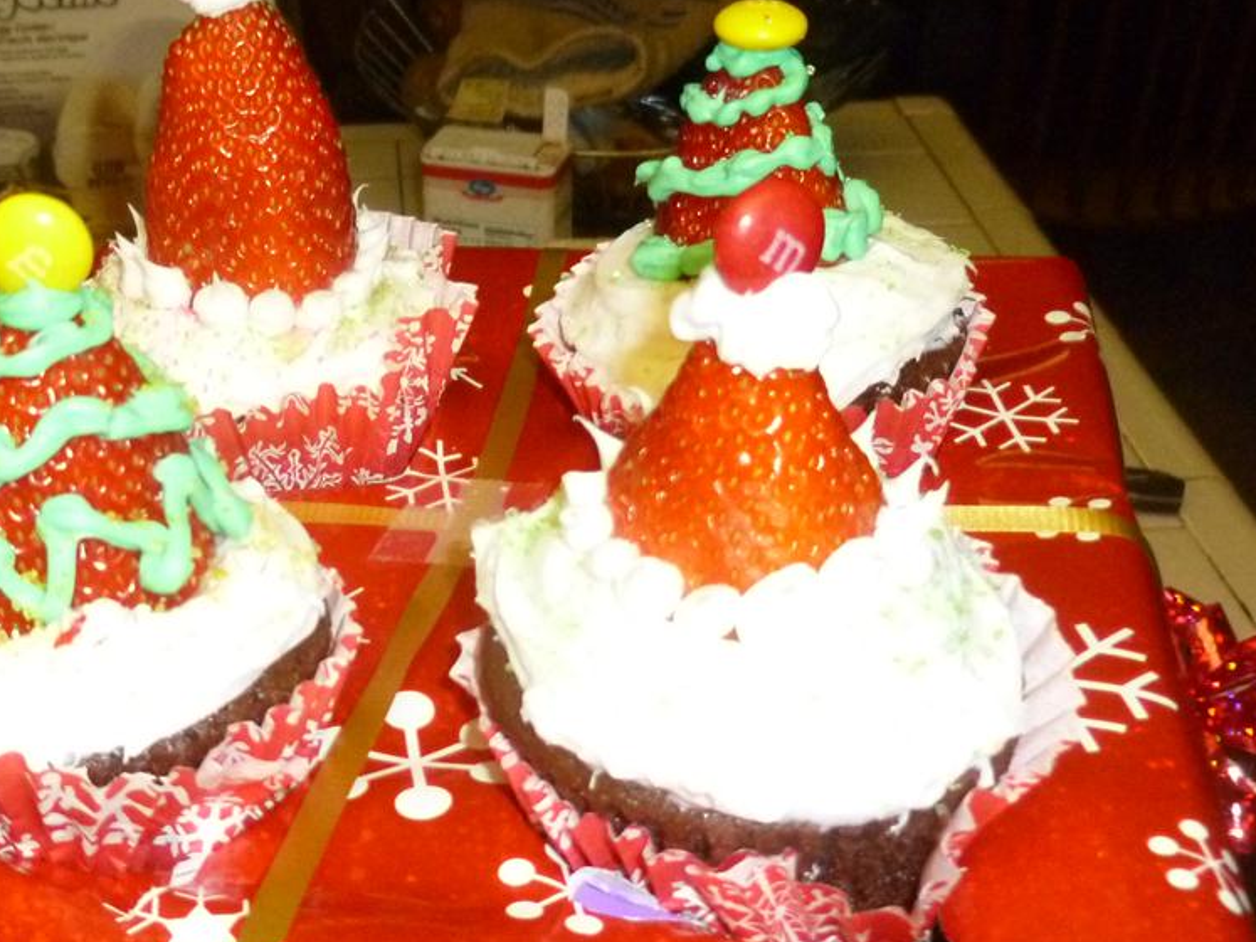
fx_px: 1959
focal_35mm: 54
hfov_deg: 34.7
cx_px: 288
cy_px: 442
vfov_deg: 27.0
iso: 400
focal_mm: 5
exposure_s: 1/60
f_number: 3.3
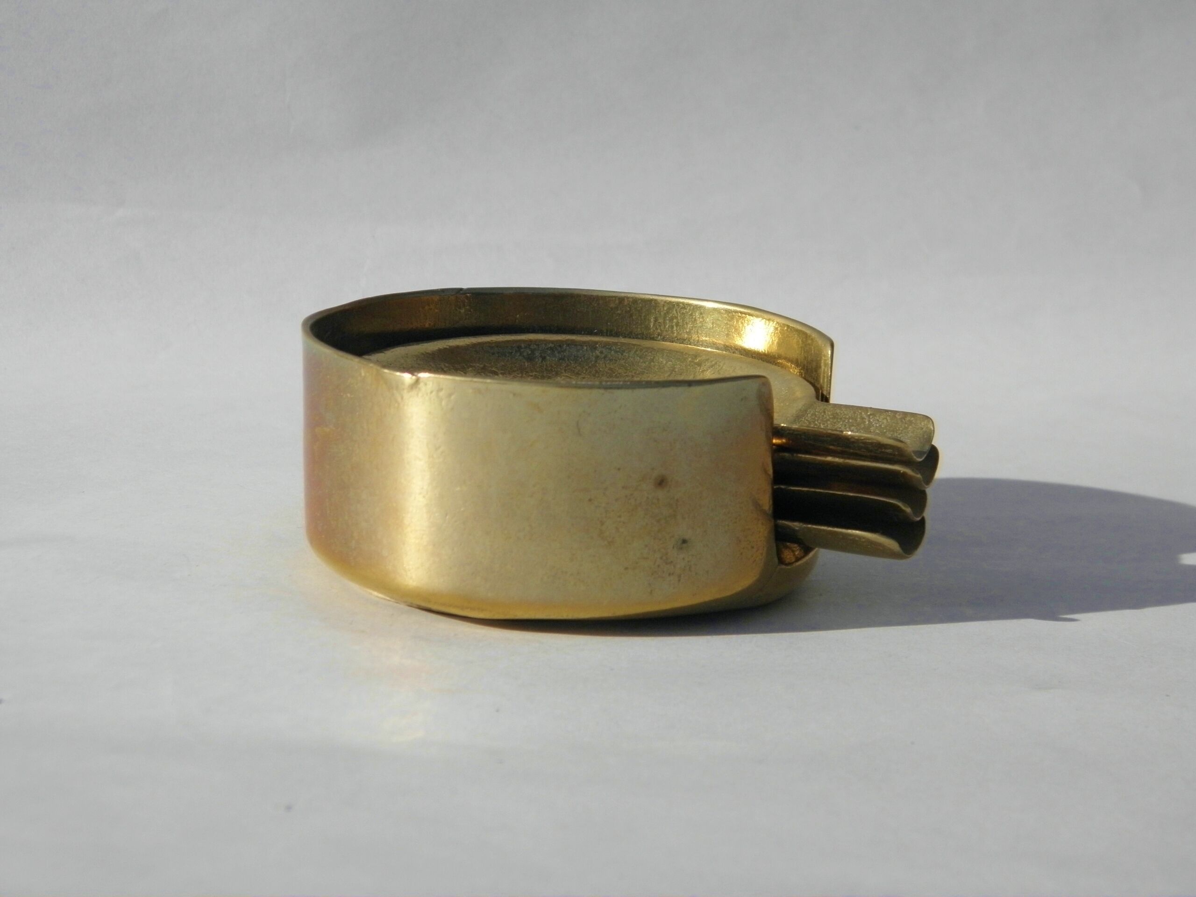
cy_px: 448
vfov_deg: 14.0
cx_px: 598
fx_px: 3662
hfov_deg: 18.5
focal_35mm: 106
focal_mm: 19
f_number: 9.4
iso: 125
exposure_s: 1/320
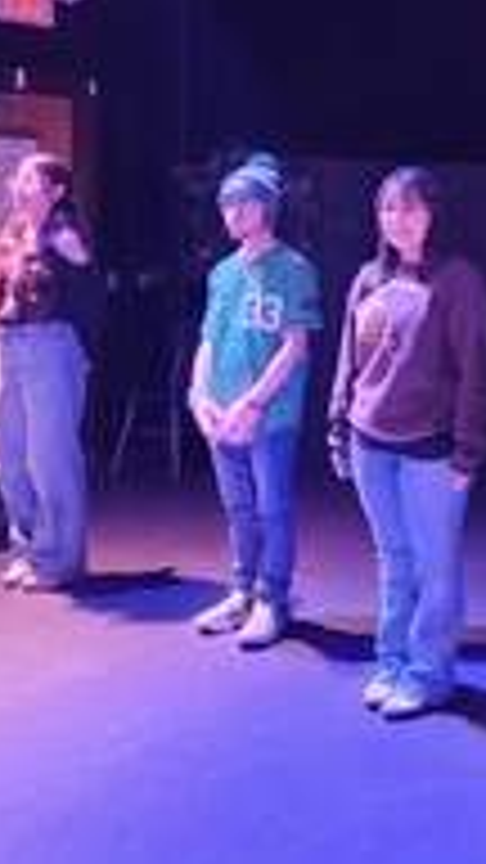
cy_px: 259
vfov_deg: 41.3
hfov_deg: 22.4
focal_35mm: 49
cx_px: 592
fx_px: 1123
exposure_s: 1/24
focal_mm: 5.4
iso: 800
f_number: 1.8
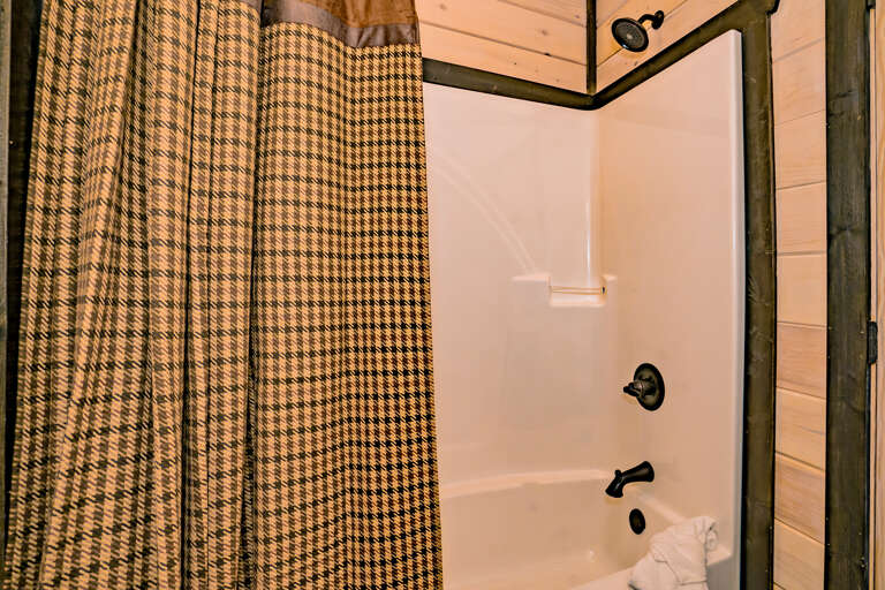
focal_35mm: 16
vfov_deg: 73.7
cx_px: 442
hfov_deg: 96.7
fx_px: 393
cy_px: 295
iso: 250
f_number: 7.1
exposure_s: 1/160
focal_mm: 16
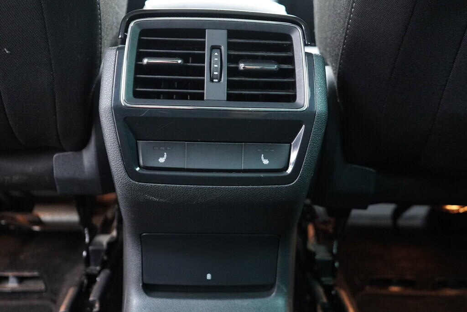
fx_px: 467
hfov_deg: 53.1
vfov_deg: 36.9
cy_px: 156
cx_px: 234
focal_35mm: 36
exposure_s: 1/40
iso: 2500
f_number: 2.8
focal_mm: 24
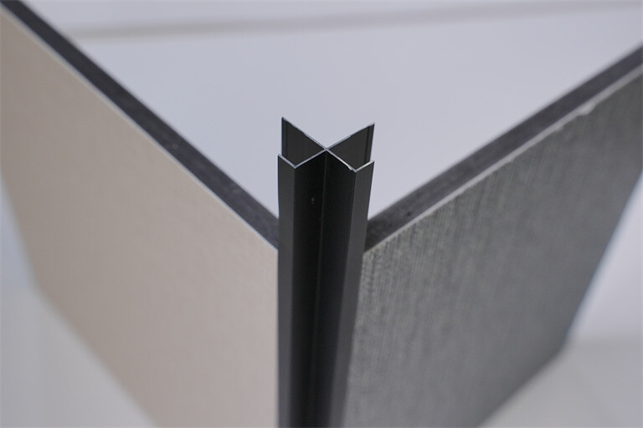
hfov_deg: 45.4
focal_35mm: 43
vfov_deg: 31.2
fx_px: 768
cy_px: 214
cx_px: 322
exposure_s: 1/80
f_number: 8
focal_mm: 43
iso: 1000
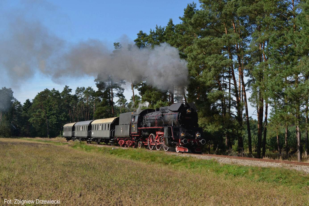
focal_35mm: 48
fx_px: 412
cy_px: 103
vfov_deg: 28.1
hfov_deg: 41.1
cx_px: 154
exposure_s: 1/500
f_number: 8
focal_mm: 32
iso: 400
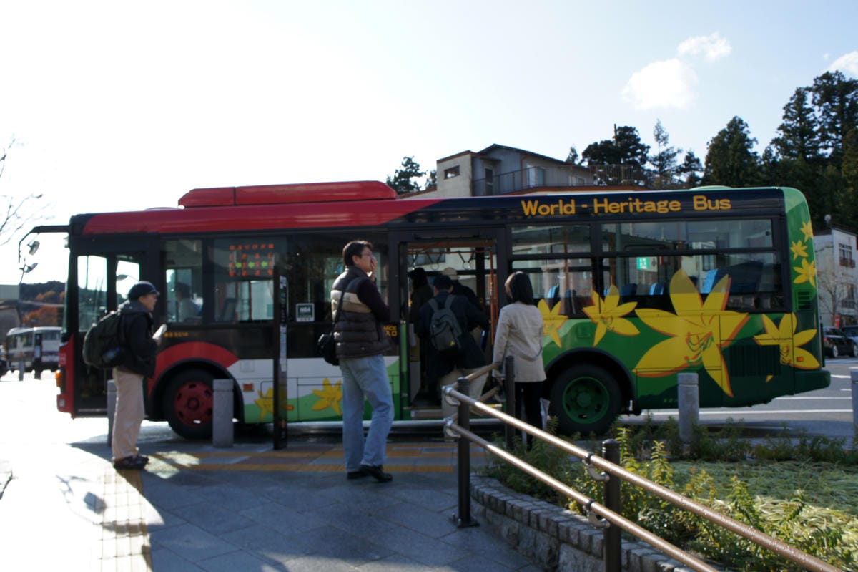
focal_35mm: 33
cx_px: 429
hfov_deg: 57.2
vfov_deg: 39.9
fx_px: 786
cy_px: 286
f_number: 8
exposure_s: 1/250
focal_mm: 22
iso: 200
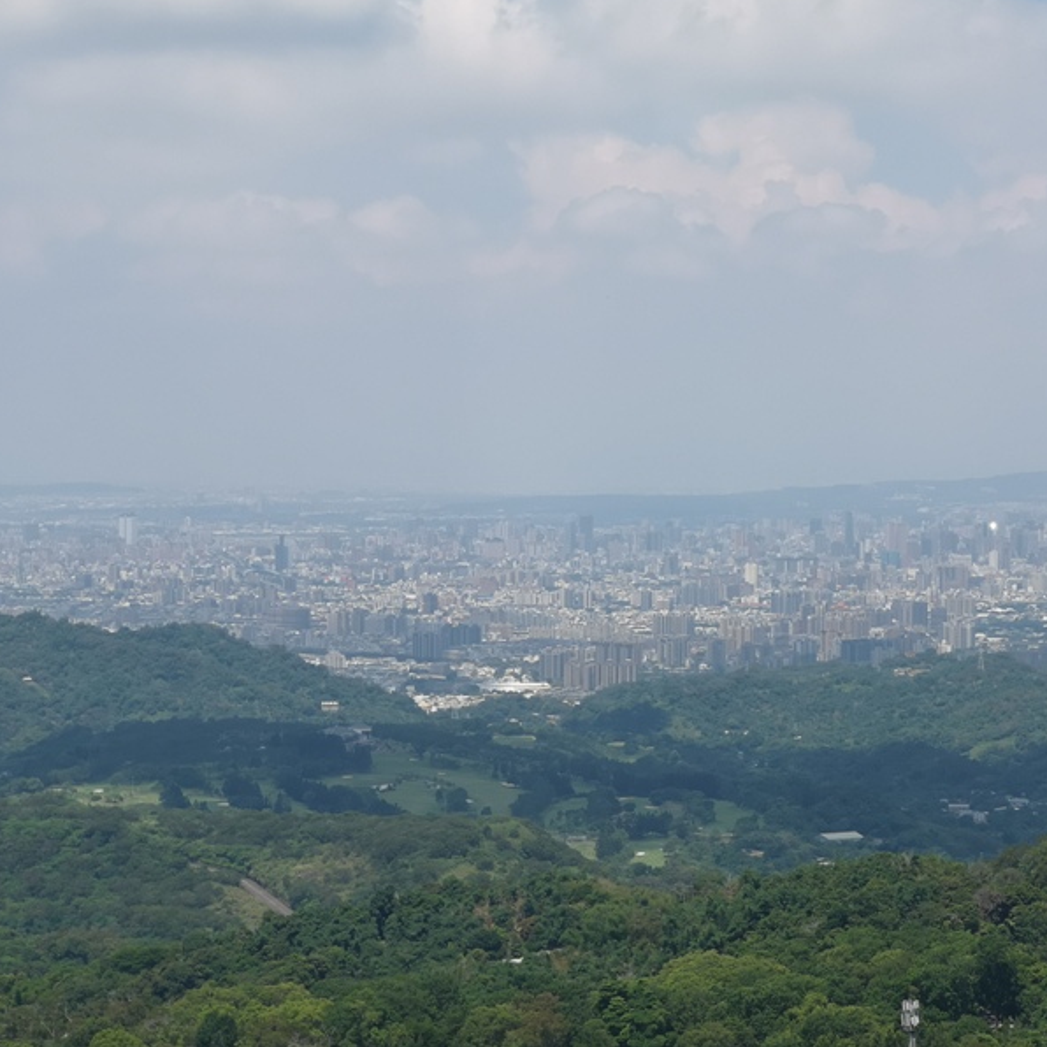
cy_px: 522
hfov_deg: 16.1
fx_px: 3696
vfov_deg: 16.1
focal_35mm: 108
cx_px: 690
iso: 50
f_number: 2.4
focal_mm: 7.48
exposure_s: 1/1689
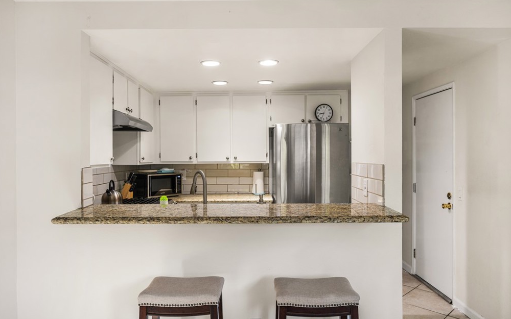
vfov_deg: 51.1
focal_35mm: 24
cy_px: 163
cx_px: 260
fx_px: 334
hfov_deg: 74.8
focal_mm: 23
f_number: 5.6
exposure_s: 1/10
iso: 100
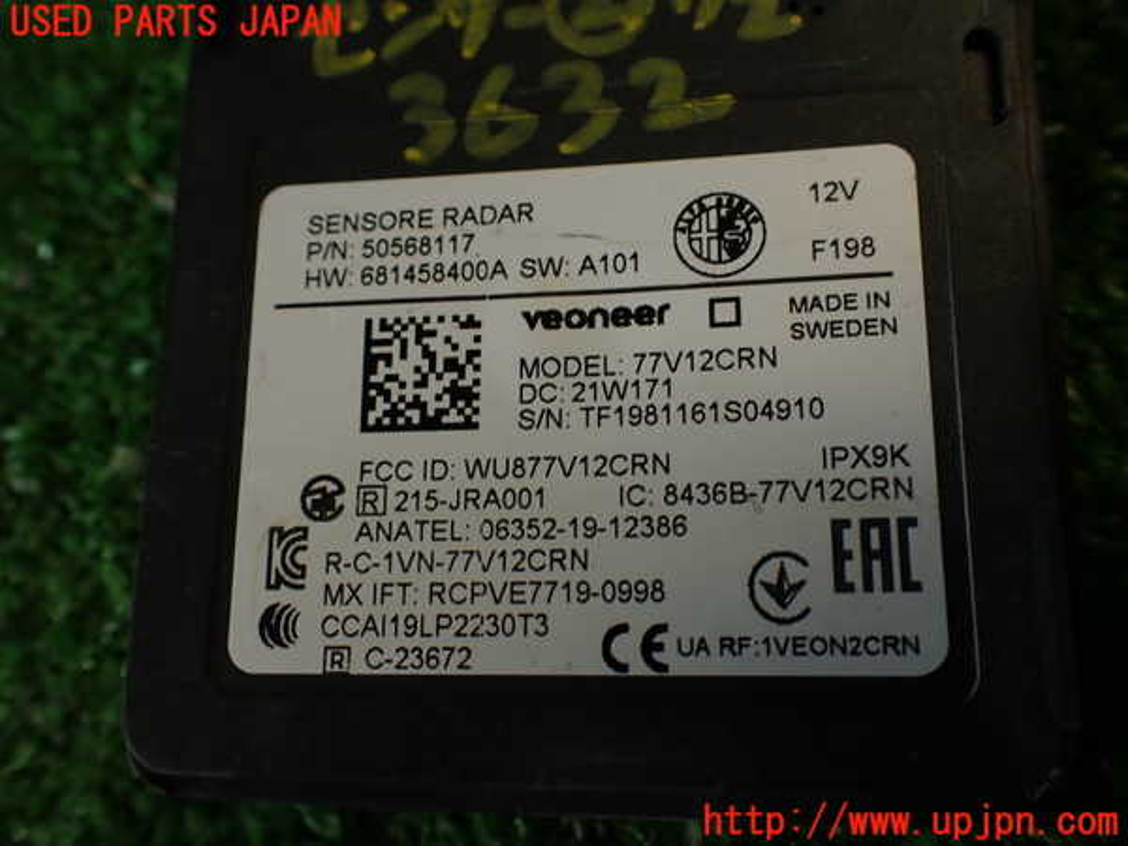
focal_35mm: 32
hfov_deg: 56.8
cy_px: 423
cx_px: 564
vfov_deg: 44.2
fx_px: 1043
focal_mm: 5.79
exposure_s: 1/60
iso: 100
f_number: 2.4
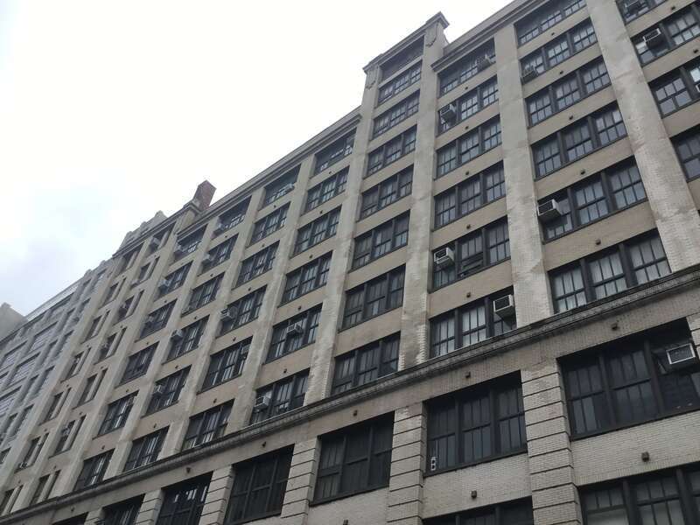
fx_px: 627
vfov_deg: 45.4
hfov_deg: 58.4
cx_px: 350
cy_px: 262
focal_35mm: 31
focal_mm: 3.3
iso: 25
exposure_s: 1/284
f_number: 2.4
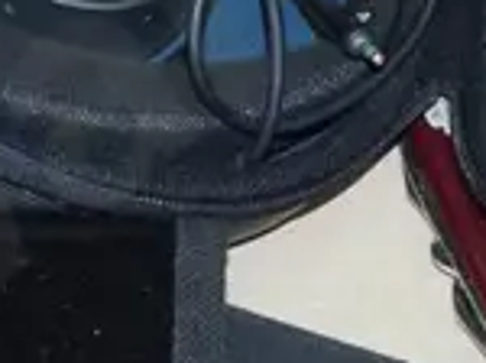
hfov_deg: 6.6
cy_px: 194
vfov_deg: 4.9
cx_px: -26
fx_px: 4219
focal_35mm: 301
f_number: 5.6
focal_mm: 22
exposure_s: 1/160
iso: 2500
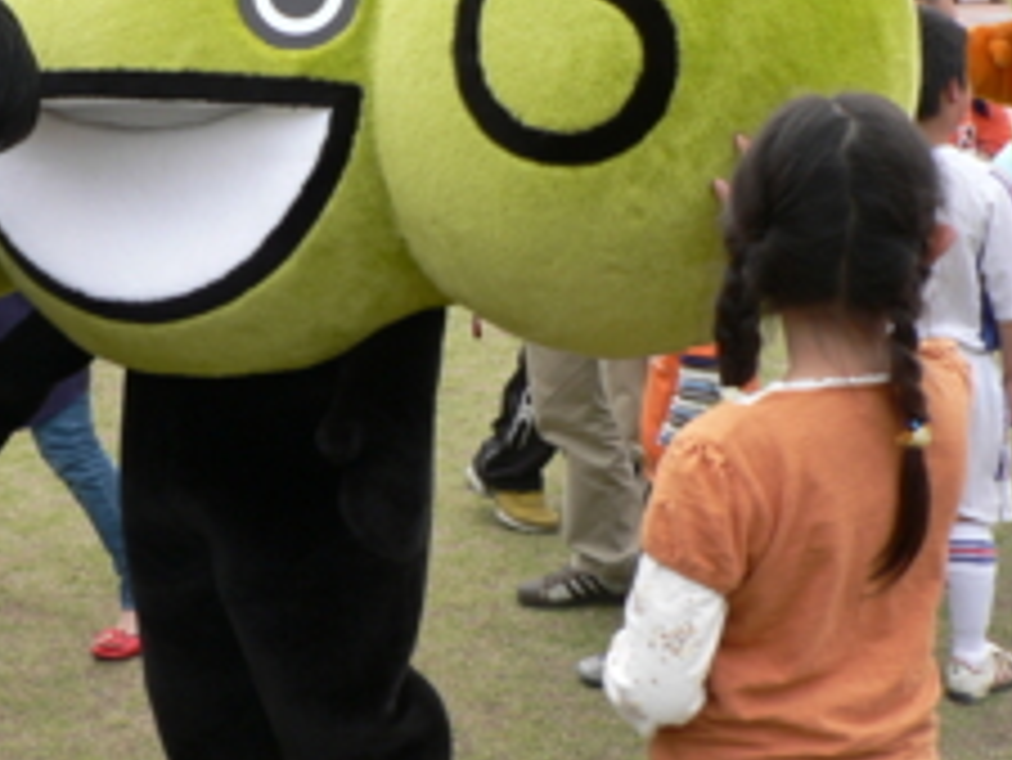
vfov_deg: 20.3
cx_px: 153
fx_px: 2106
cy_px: 193
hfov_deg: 26.3
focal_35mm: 72
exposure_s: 1/200
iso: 80
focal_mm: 6
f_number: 4
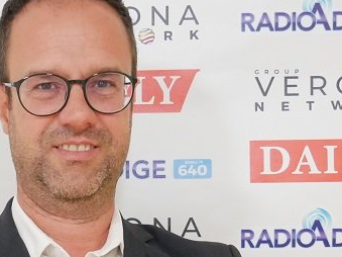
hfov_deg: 14.8
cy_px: 305
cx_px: 77
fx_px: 1314
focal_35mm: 133
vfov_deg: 10.9
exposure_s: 1/60
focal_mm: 22
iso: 3200
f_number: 4.2
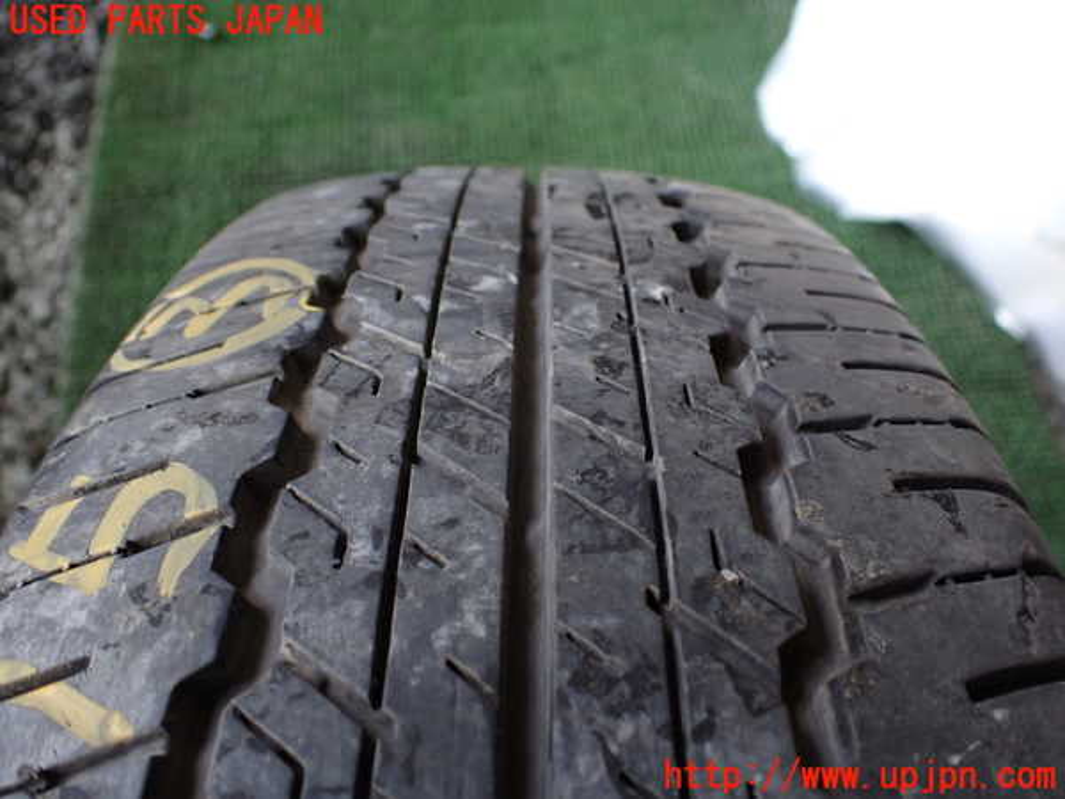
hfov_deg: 60.0
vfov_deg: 46.8
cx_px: 532
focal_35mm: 30
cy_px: 400
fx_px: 923
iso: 250
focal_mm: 5.4
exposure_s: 1/125
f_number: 2.3
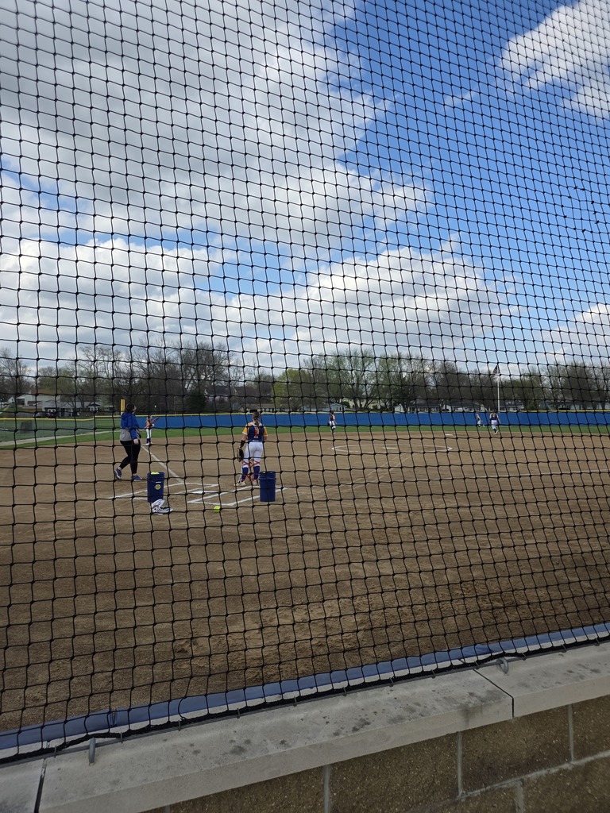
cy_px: 406
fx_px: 540
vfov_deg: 73.9
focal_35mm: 23
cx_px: 305
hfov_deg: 58.9
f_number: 1.7
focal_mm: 6.25
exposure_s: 1/5017
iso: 80
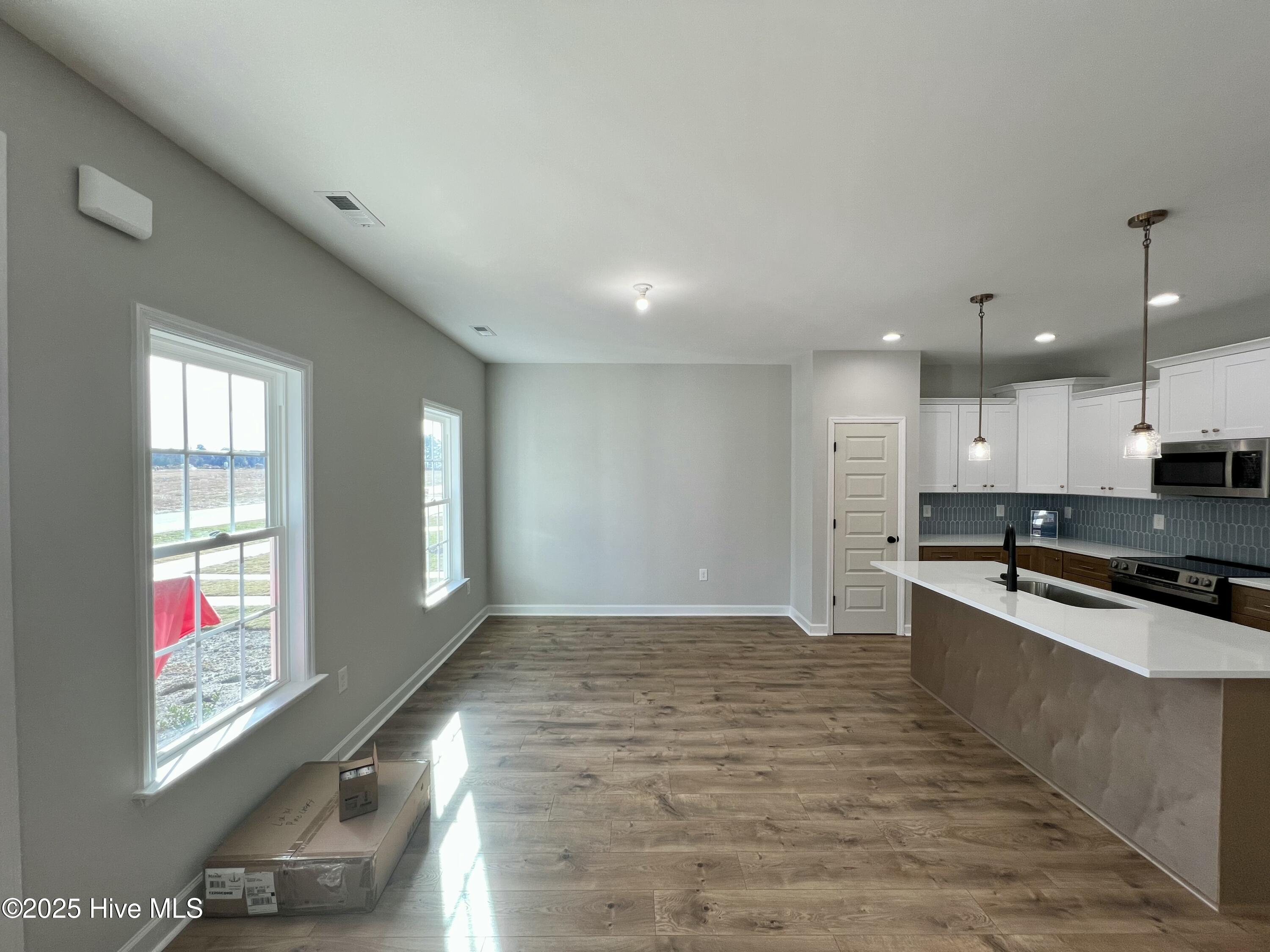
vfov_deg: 89.9
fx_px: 477
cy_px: 476
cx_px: 635
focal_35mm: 13
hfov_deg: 106.2
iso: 64
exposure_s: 1/120
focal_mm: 1.57
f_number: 1.8
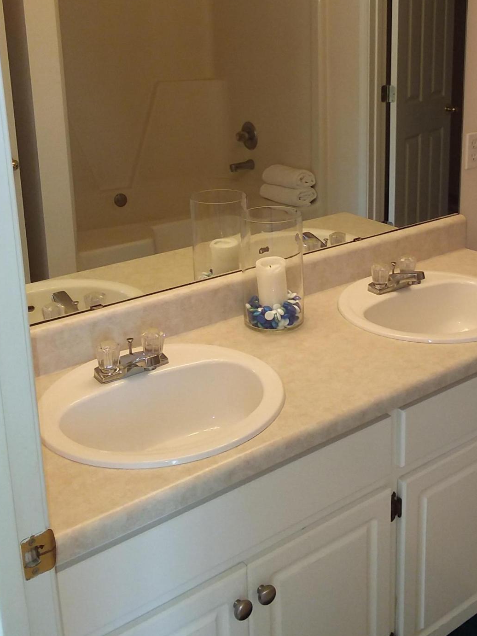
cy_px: 218
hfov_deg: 34.1
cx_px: 317
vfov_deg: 44.2
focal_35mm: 42
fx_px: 772
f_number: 1.9
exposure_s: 1/40
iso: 50
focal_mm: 2.47
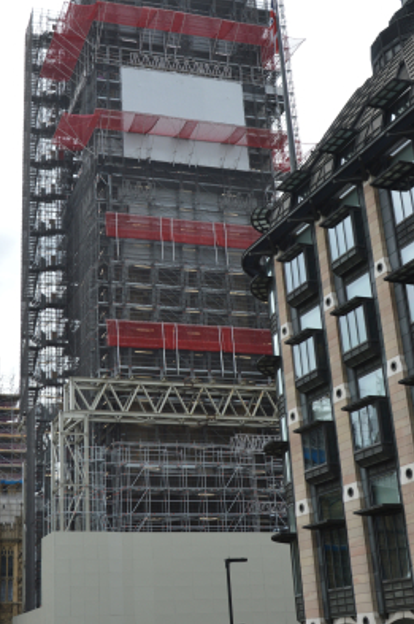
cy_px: 265
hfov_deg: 24.4
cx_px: 139
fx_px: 951
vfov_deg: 36.2
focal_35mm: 55
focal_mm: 24
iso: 100
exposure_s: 1/250
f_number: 8
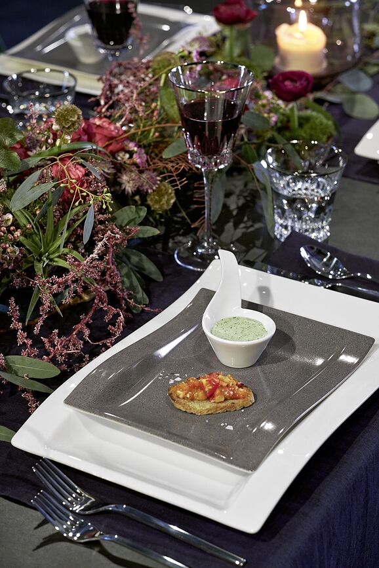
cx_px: 190
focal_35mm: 84
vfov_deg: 24.2
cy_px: 284
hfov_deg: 16.3
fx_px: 1326
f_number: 4.5
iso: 1600
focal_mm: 56
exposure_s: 1/80
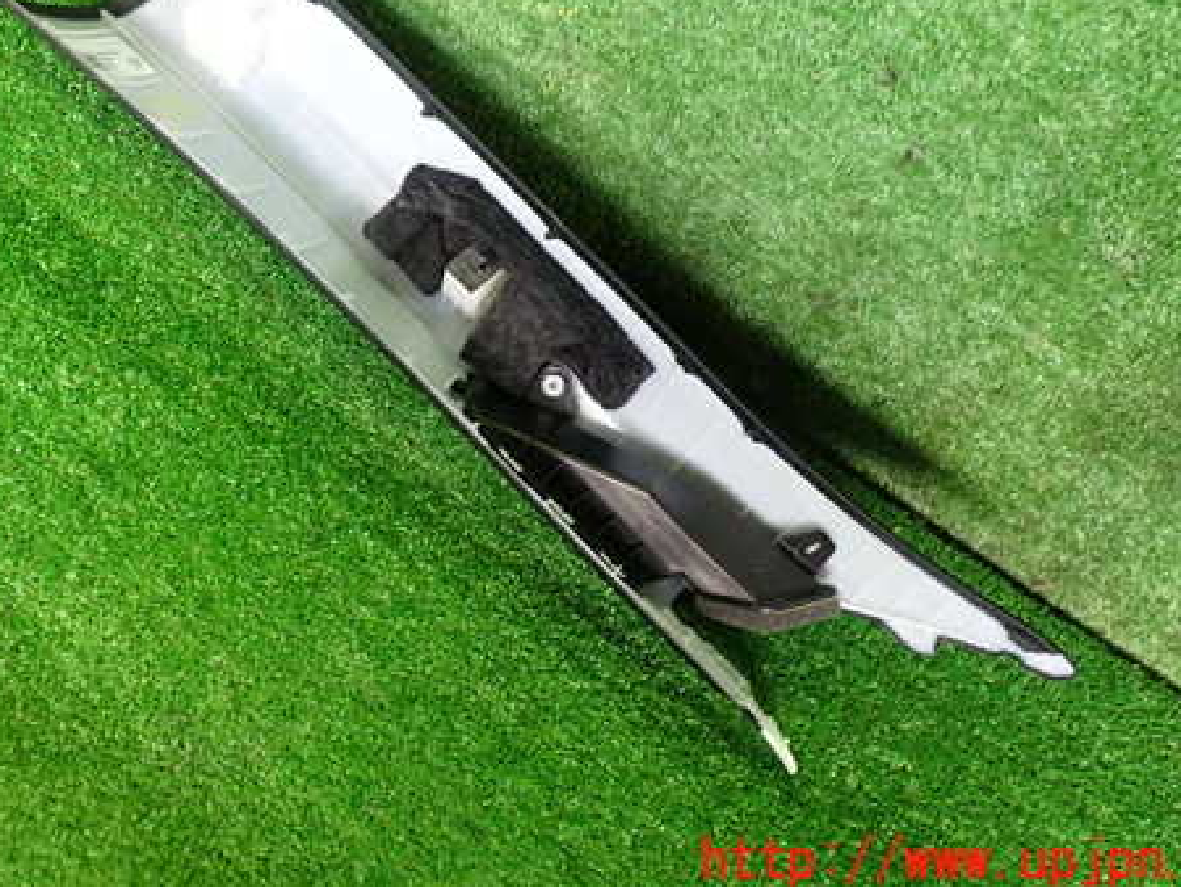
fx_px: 1365
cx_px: 507
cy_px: 304
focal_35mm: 40
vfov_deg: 35.7
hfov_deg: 46.6
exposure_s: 1/30
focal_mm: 5.4
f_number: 2.3
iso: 500
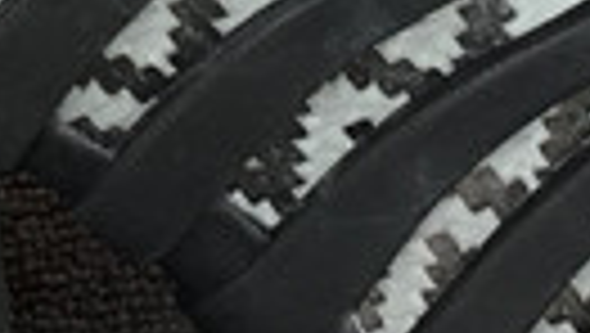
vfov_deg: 5.2
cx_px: -27
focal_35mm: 232
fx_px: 3633
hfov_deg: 9.2
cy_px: -290
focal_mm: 3.3
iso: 25
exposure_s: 1/128
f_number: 2.4
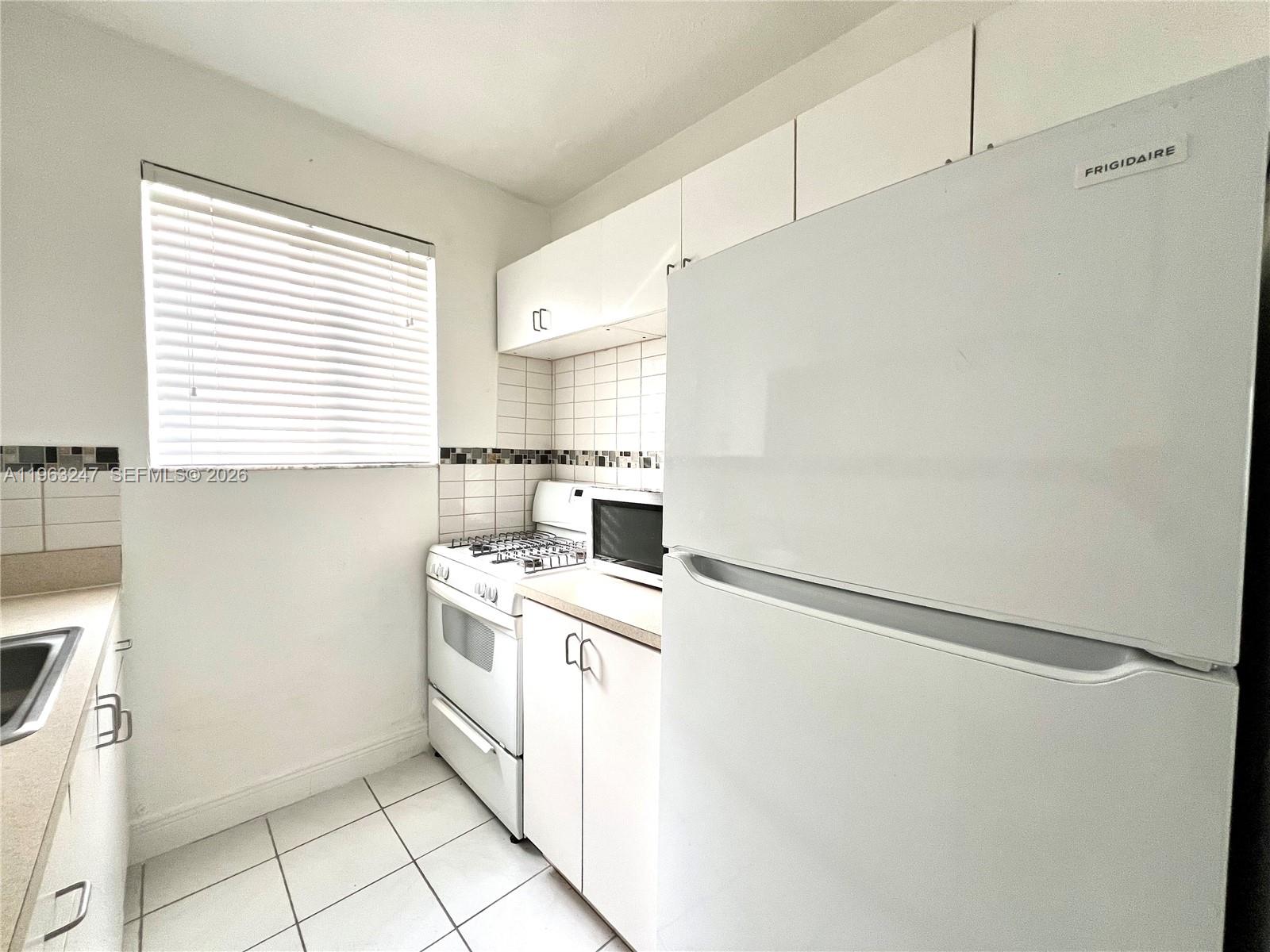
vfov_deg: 89.9
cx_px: 635
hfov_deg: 106.2
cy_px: 476
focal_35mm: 13
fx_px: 477
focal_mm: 1.57
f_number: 1.8
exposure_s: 1/99
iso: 125
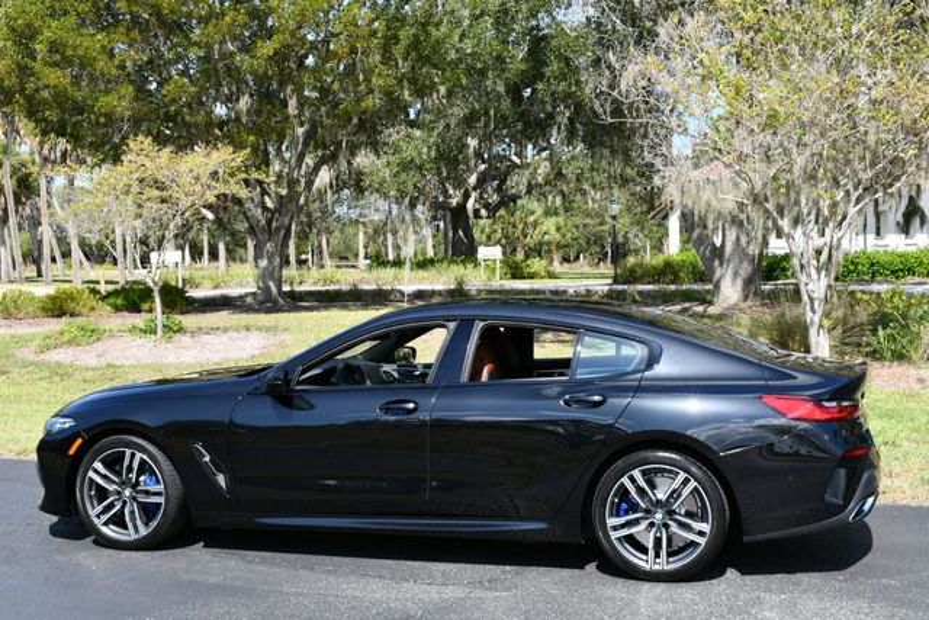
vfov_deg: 28.1
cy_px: 310
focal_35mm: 48
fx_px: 1239
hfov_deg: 41.1
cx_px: 464
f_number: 8
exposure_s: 1/250
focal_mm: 24
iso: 160
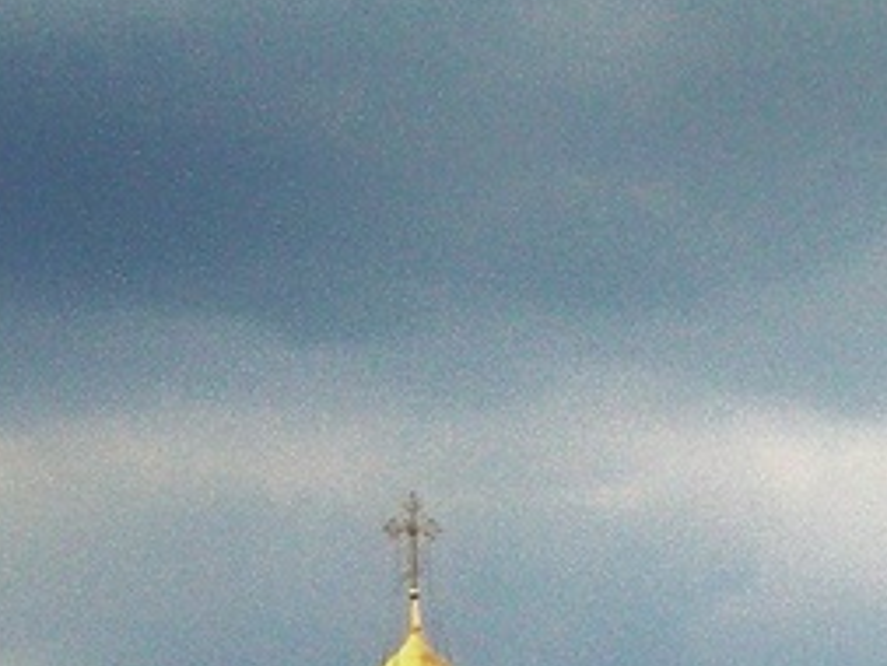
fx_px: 14895
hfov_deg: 3.4
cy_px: 1188
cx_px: 1841
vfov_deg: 2.6
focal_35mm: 581
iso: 181
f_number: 5.9
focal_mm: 18.9
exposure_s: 1/452
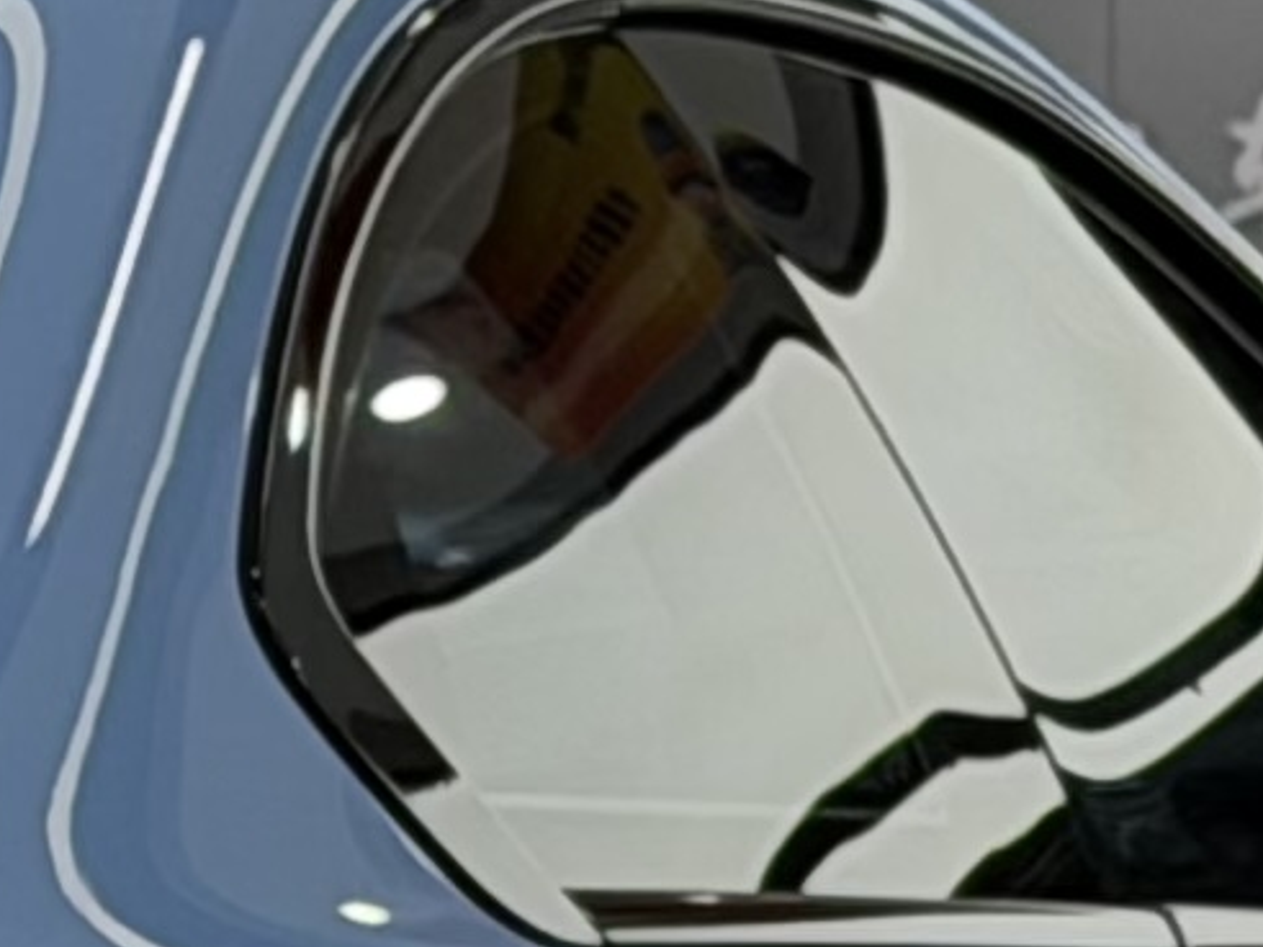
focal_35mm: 352
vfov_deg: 4.2
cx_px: -1419
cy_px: 1350
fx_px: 12840
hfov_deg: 5.5
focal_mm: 6.76
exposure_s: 1/100
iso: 100
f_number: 1.78
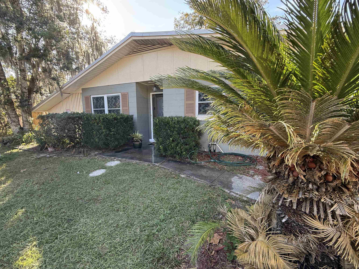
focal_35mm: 14
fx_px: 145
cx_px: 180
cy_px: 134
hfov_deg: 102.1
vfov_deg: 85.7
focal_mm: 2.22
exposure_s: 1/106
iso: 40
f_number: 2.2
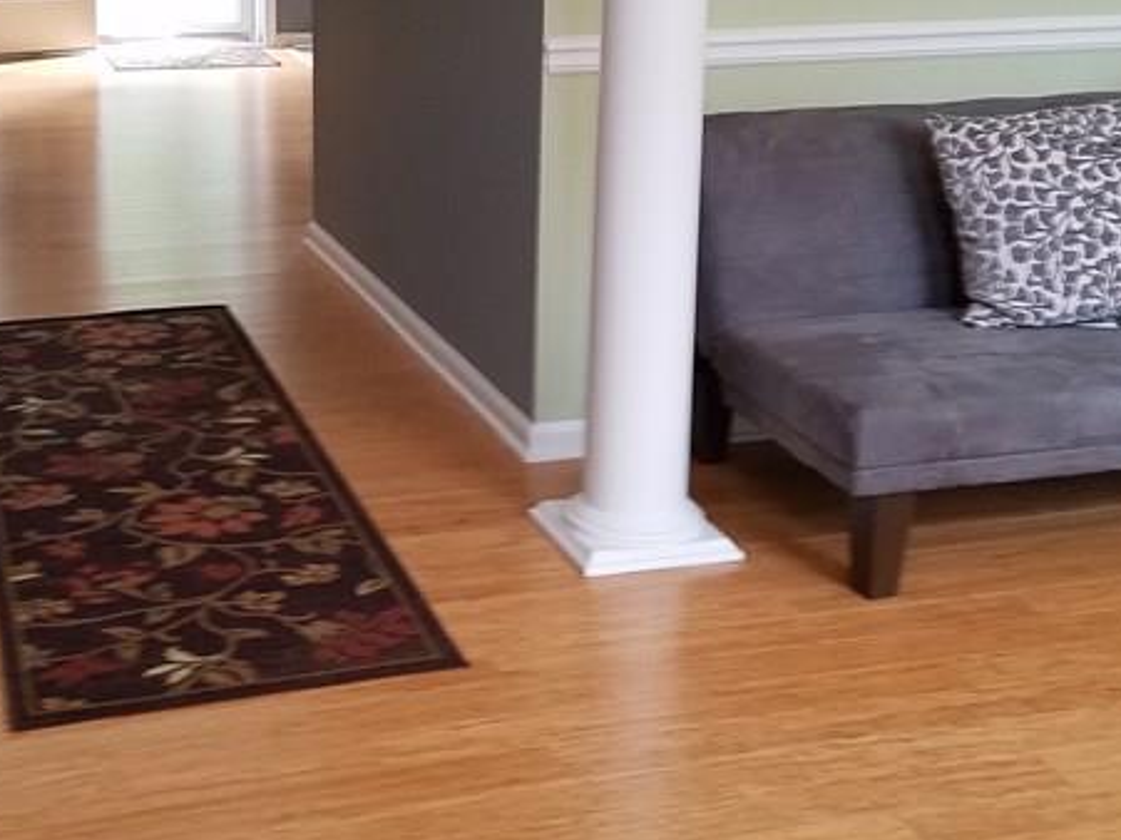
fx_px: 1910
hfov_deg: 32.6
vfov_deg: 24.4
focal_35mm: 59
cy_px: 154
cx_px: 440
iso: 160
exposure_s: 1/60
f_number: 1.7
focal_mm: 4.2
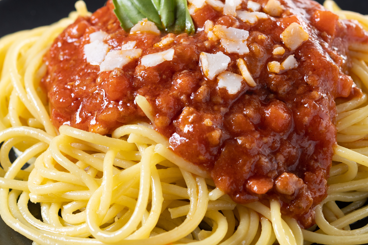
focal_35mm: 144
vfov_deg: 9.5
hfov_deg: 14.2
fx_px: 1472
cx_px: 209
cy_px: 82
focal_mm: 60
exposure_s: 1/200
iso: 100
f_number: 5.6
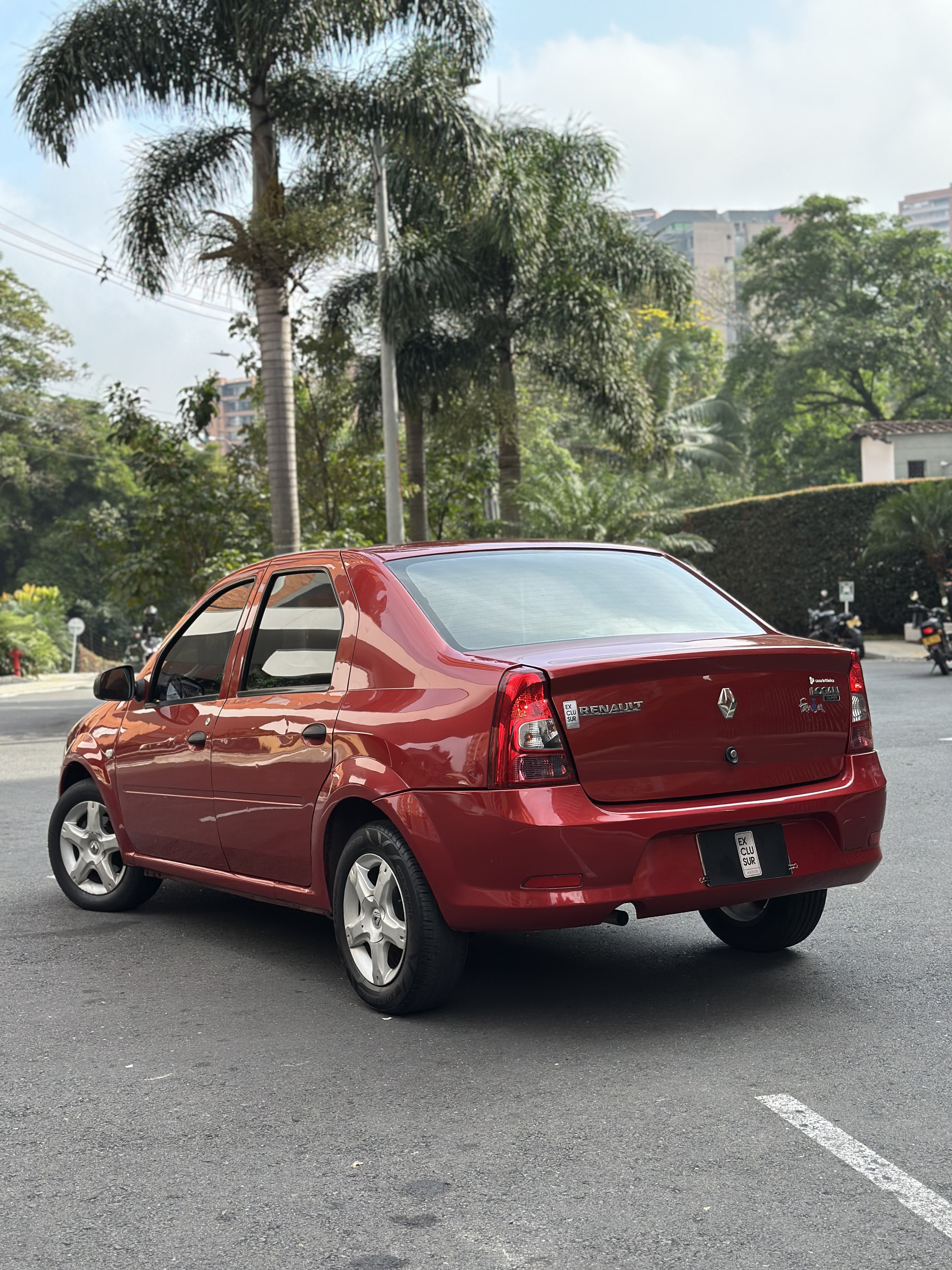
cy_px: 635
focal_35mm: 48
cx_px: 476
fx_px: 1760
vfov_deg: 39.7
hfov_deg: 30.3
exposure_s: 1/1000
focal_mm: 6.86
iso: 80
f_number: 1.78
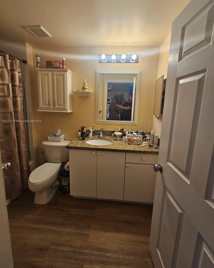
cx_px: 107
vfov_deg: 100.4
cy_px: 121
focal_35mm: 14
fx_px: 111
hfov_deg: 88.0
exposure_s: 1/60
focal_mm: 2.2
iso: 64
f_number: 2.2
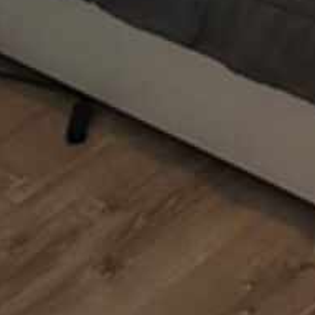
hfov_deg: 11.9
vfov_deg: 10.9
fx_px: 1462
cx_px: 419
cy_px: -368
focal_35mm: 142
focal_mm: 6.86
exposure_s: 1/60
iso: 640
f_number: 1.78
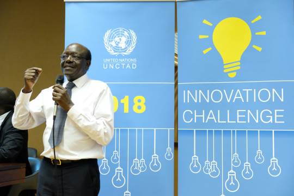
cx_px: 147
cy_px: 98
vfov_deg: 27.5
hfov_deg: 40.3
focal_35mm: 49
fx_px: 400
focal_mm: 32.9
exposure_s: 1/125
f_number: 4
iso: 8000
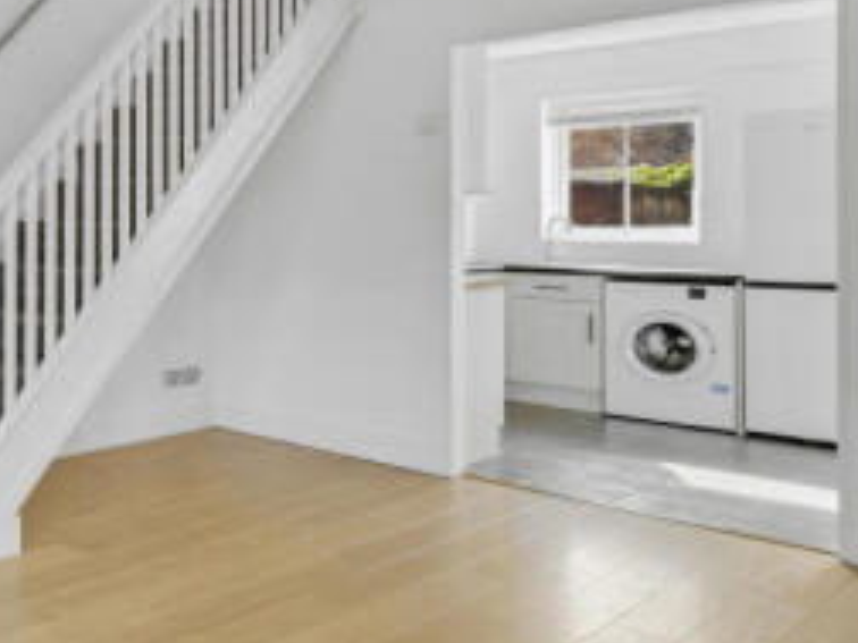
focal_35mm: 35
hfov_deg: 39.4
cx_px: -152
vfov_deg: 40.3
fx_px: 868
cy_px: 226
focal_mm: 14
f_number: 2.8
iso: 100
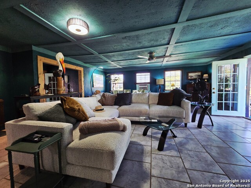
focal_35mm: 13
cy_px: 94
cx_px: 126
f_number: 2.2
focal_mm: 2.2
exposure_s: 1/60.2
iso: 250
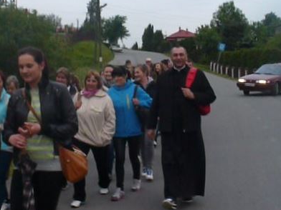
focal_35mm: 66
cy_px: 53
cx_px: 112
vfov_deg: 22.1
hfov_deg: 29.3
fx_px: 536
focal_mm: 6.1
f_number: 8
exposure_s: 1/40
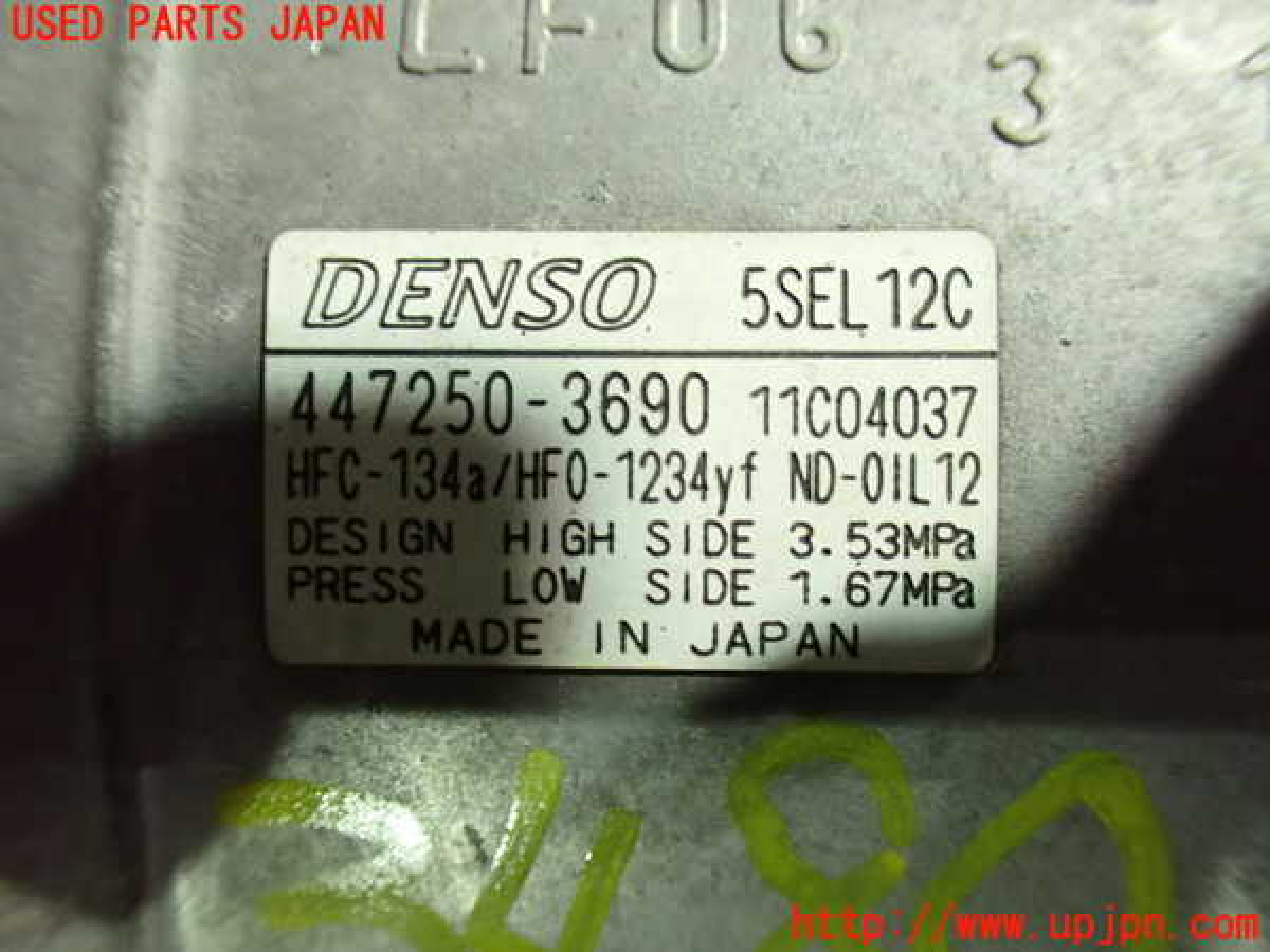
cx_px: 635
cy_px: 476
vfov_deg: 46.8
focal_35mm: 30
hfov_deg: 60.0
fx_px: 1101
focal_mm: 5.4
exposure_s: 1/30
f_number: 2.3
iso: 1250
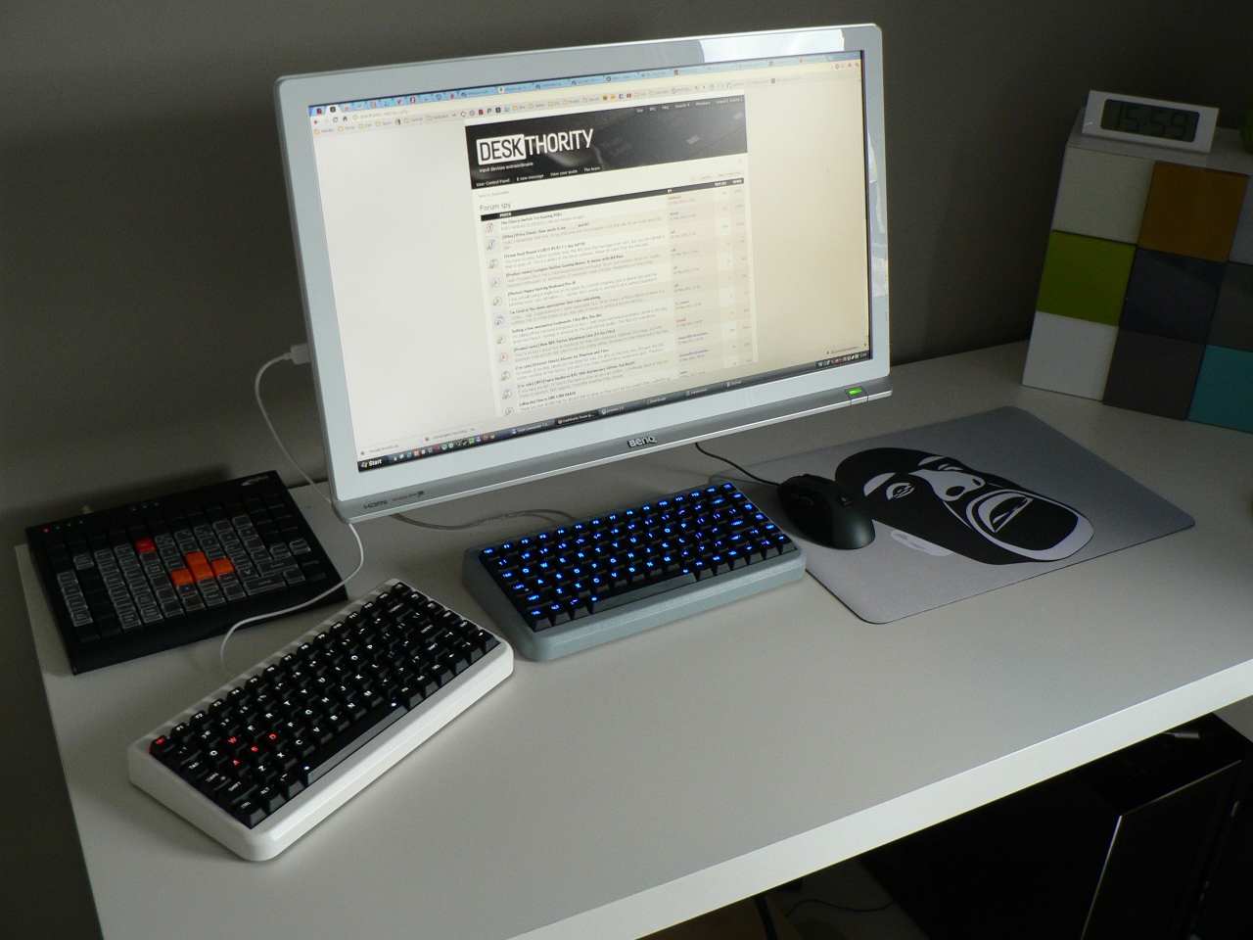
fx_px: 1303
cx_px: 626
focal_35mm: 36
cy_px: 470
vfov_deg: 39.7
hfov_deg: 51.4
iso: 150
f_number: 2.8
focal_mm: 6
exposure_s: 1/30
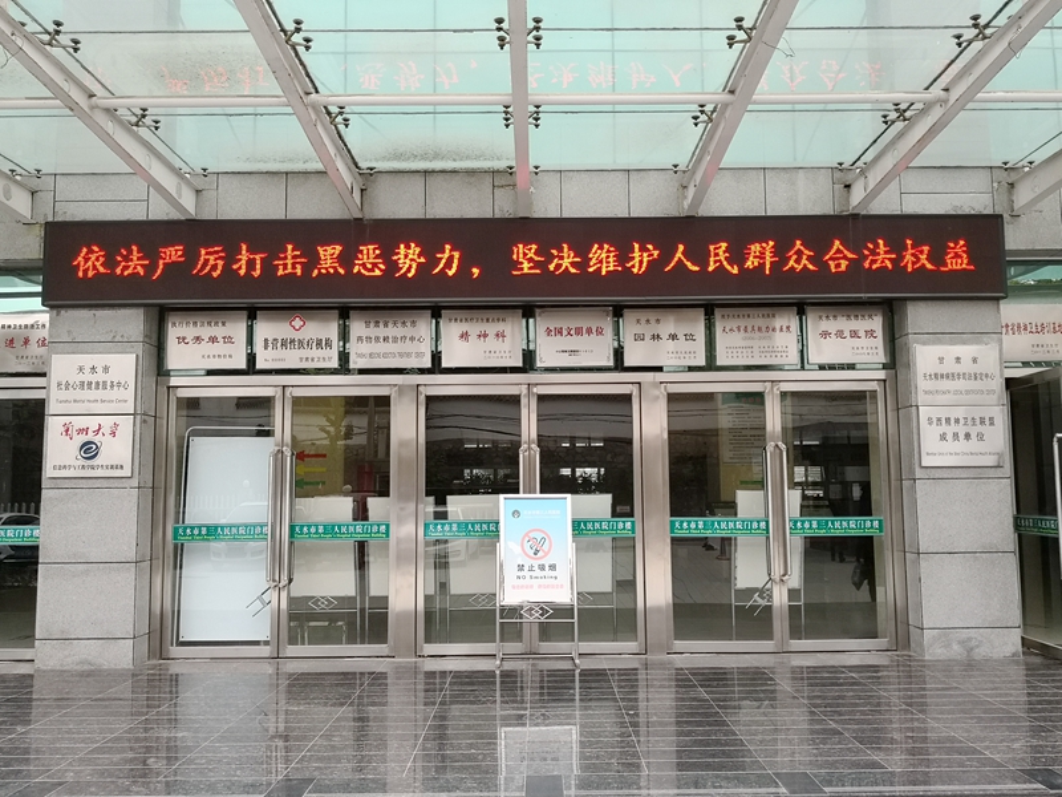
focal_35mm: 29
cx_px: 531
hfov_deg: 61.7
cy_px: 398
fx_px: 890
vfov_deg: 48.2
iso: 50
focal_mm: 3.95
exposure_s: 1/261
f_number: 1.6
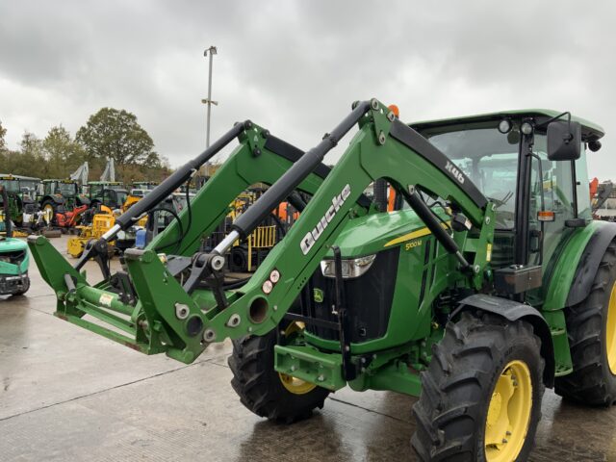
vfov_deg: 48.2
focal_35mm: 29
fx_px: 516
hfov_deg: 61.7
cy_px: 231
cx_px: 308
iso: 16
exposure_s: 1/144
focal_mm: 3
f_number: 1.8
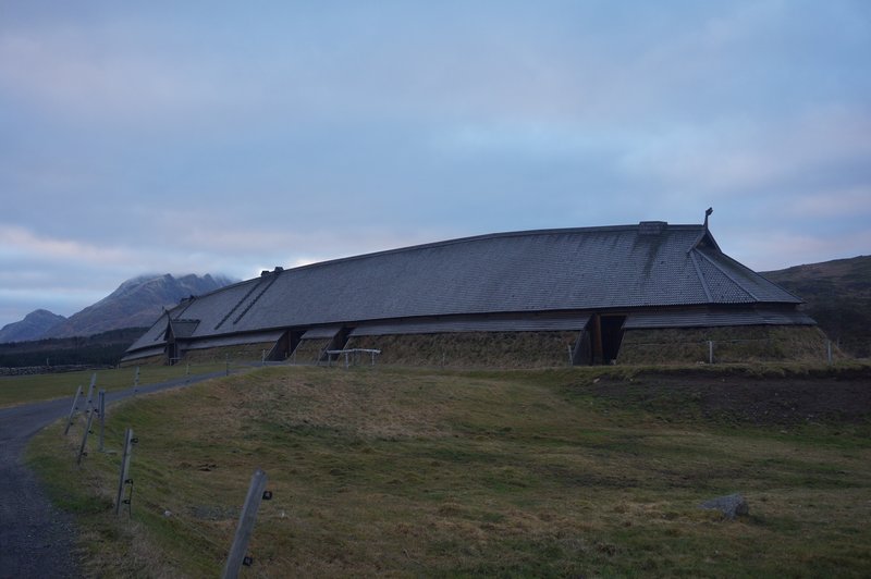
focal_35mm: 38
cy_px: 290
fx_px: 907
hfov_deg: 51.3
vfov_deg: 35.4
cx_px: 436
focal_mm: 25
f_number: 4.5
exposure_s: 1/160
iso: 400
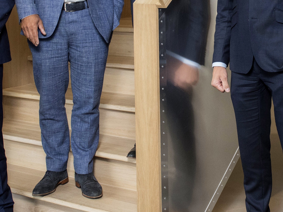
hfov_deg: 27.0
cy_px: 60
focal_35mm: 72
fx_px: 589
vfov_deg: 20.3
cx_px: 173
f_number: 7.1
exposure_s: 1/80
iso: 1250
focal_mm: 26
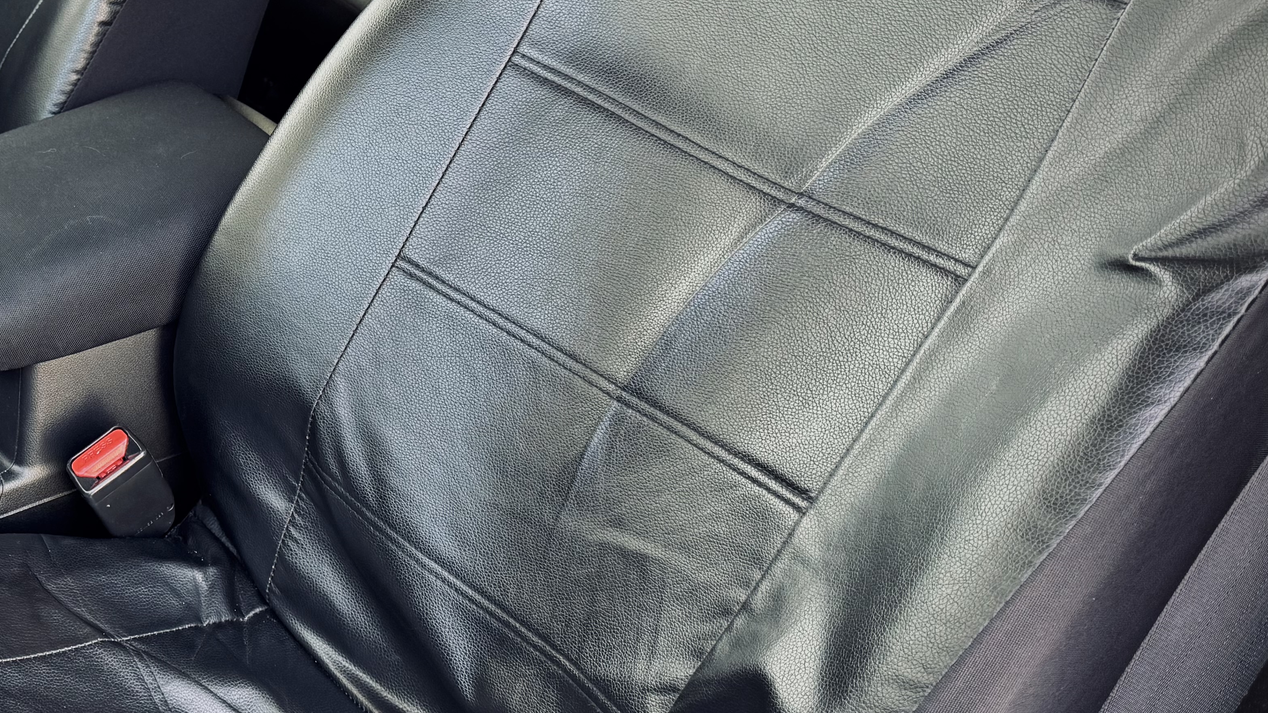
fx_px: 1614
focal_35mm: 48
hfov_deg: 40.1
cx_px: 158
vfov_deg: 24.9
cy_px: 295
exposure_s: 1/121
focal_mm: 6.76
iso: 200
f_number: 1.78
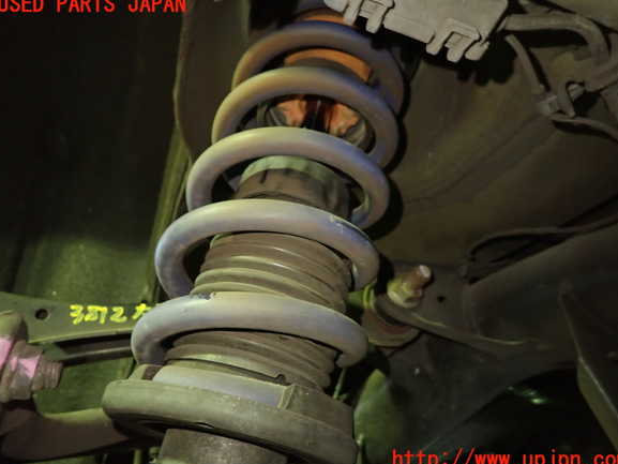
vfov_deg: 53.1
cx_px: 313
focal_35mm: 26
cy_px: 233
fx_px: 464
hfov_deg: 67.3
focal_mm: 4.5
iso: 800
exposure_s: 1/30
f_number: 2
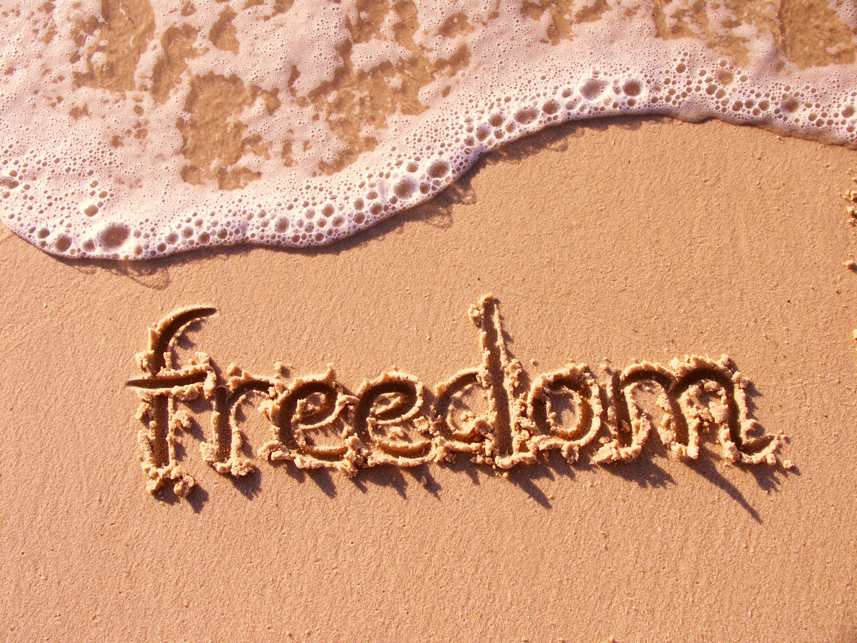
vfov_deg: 34.3
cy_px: 322
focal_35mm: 42
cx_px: 428
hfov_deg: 44.8
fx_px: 1040
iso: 50
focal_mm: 11
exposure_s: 1/320
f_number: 3.2
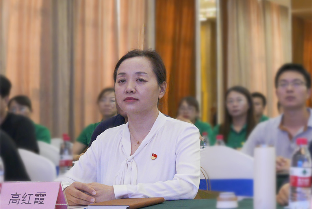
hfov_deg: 50.7
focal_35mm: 38
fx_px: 329
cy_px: 104
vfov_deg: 35.1
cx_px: 156
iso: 3200
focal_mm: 38
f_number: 5.6
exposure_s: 1/125
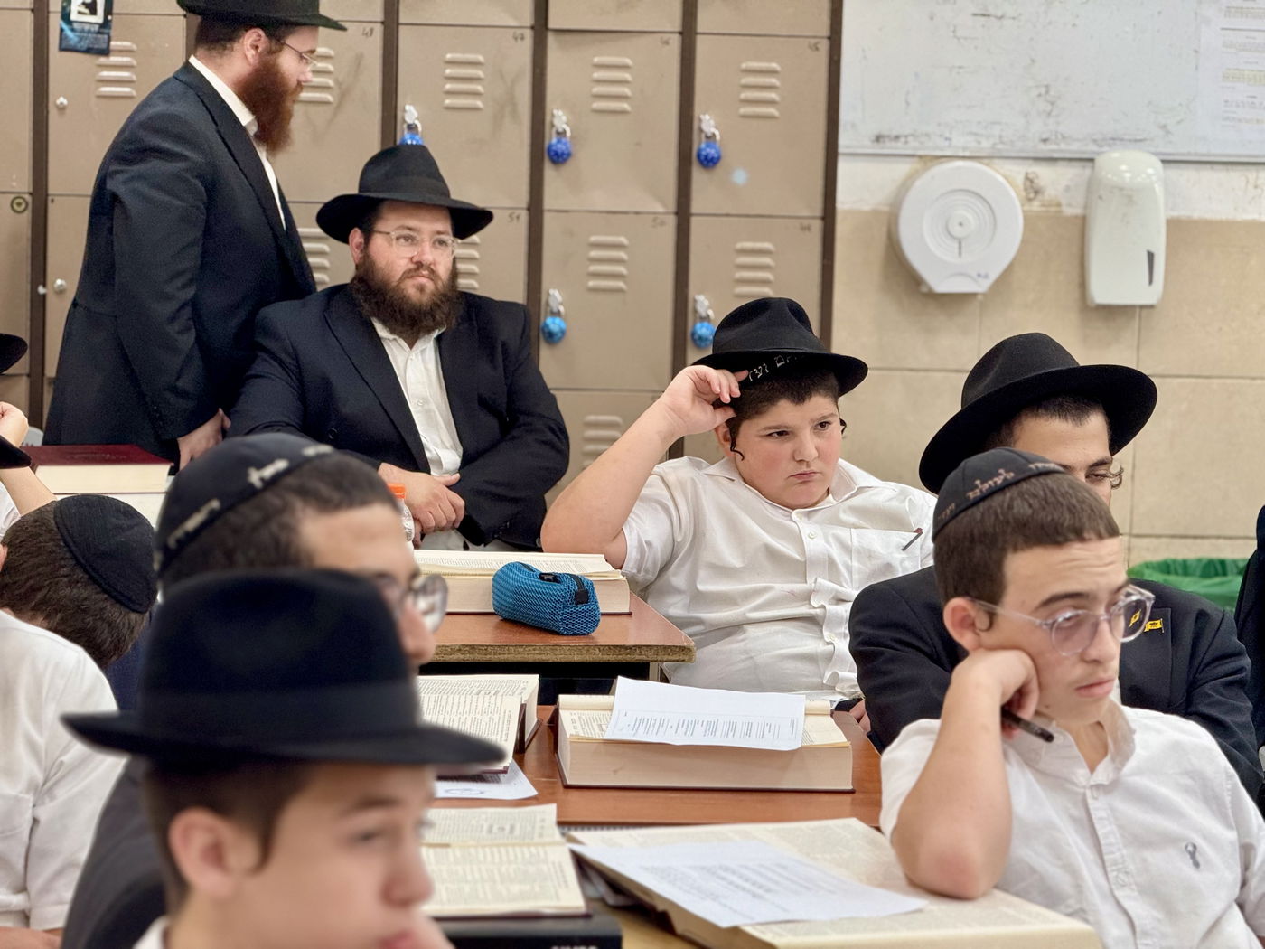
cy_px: 474
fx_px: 4385
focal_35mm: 120
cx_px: 632
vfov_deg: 12.3
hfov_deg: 16.4
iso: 200
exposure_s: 1/100
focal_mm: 15.66
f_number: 2.8
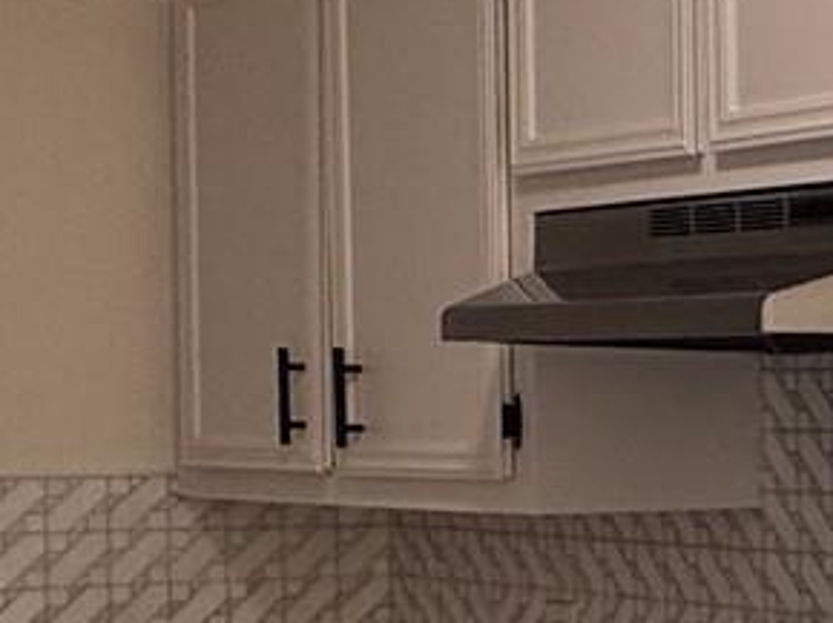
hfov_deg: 15.8
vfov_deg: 14.8
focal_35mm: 99
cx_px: 1649
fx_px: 2380
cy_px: 485
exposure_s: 1/120
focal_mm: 2.22
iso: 50
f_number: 2.2
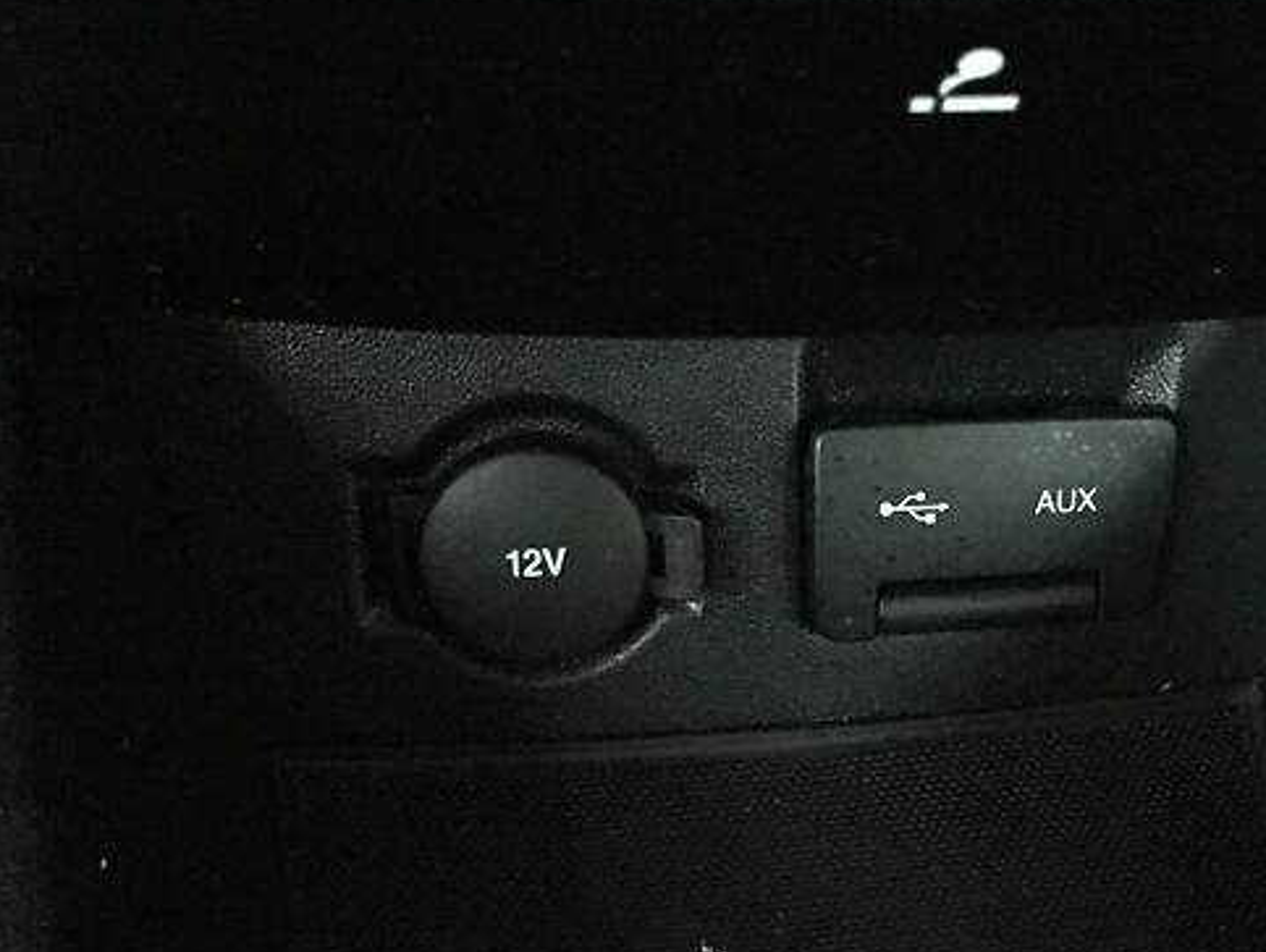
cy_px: 580
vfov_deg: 30.2
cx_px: 813
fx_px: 1757
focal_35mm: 48
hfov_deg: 39.3
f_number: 2.2
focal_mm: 4.2
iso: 2000
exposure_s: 1/17
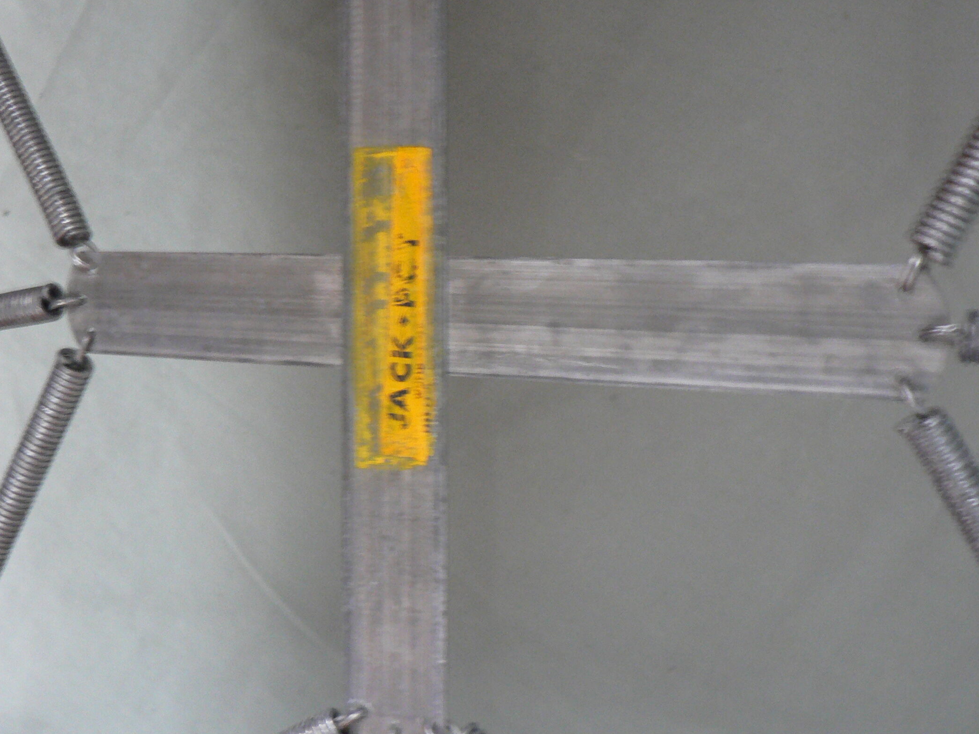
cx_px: 445
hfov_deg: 42.9
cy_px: 317
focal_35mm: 44
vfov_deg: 32.8
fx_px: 1244
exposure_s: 1/5
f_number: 2.8
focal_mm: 6
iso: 200
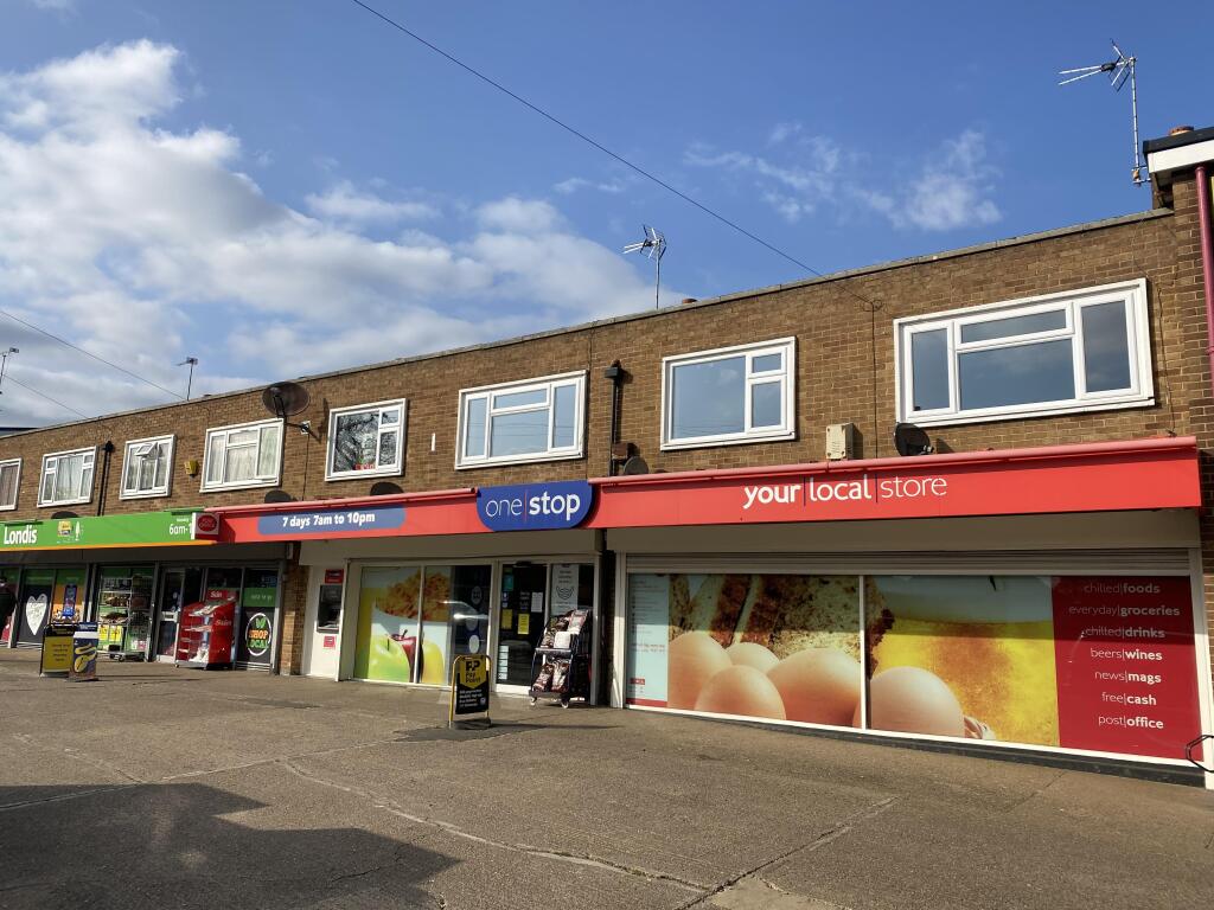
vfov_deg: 53.1
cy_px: 455
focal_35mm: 26
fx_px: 912
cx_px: 607
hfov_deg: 67.3
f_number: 1.8
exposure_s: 1/3731
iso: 32
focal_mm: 4.25
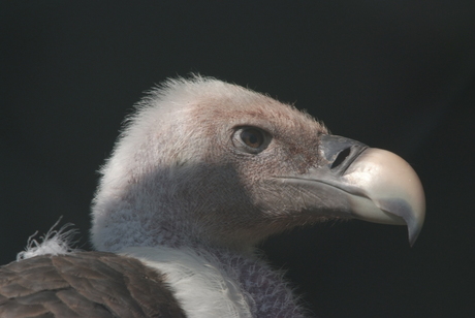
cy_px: 159
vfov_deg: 1.8
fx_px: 9908
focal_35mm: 750
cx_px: 238
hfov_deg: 2.7
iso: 400
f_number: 10
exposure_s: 1/400
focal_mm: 500
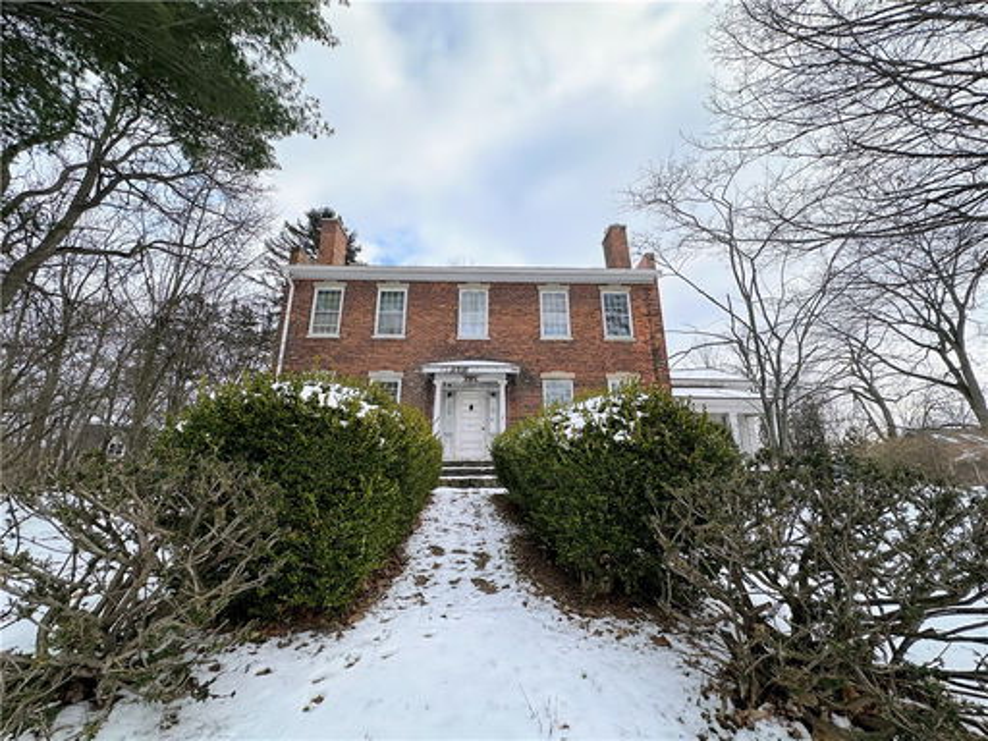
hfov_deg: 102.1
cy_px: 370
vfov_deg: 85.7
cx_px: 494
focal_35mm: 14
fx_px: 400
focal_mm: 2.22
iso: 40
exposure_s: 1/739
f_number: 2.2
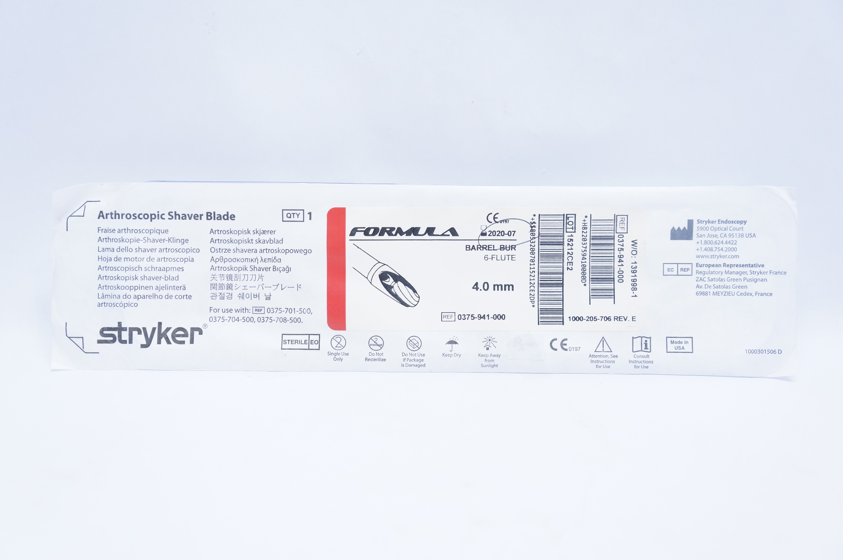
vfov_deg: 32.9
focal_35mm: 40
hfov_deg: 48.0
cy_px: 280
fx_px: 947
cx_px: 422
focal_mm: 27
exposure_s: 1/160
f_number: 4.5
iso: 1600
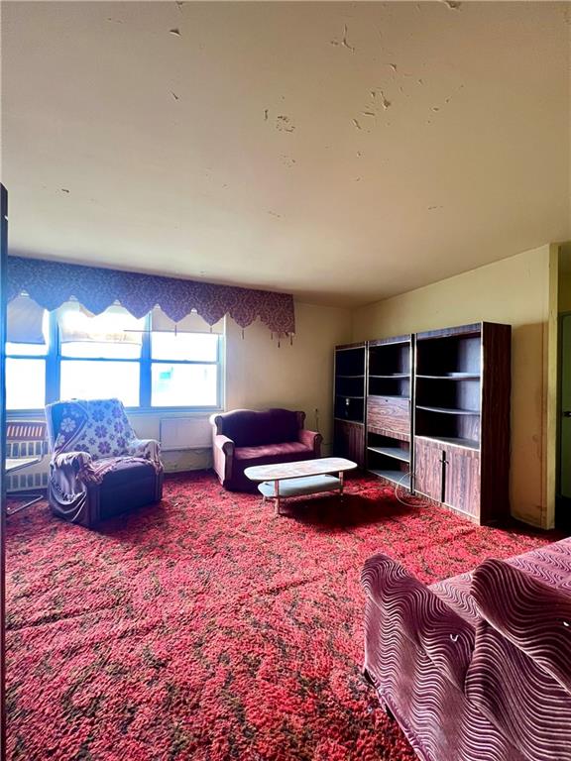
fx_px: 286
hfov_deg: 89.9
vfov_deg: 106.2
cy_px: 380
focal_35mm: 13
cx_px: 286
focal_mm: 1.57
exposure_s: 1/60
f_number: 1.8
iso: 200
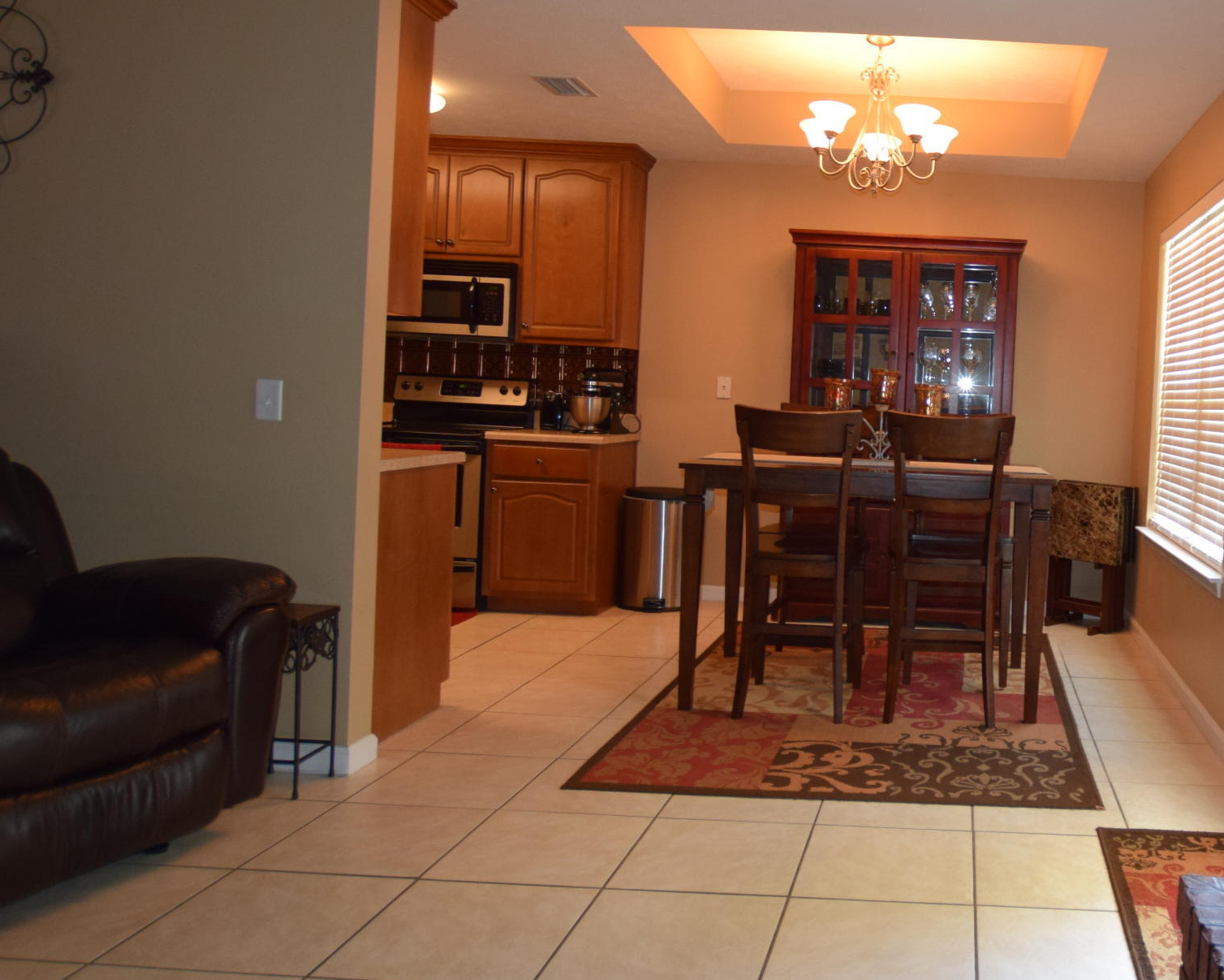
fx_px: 1015
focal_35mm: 28
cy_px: 420
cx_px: 962
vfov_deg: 51.4
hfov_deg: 58.0
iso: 800
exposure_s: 1/60
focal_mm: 10
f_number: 4
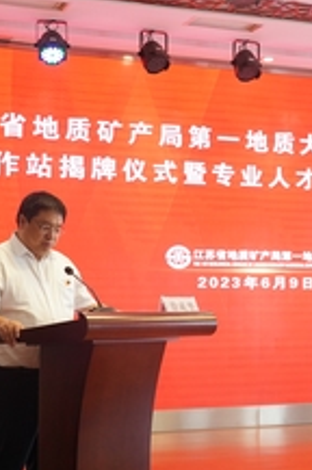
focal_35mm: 72
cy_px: 236
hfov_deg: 18.7
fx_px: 939
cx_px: 234
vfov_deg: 28.1
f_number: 6.3
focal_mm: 39
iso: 2000
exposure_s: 1/100
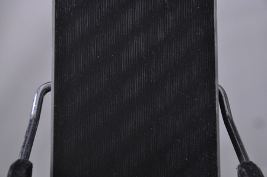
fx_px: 1167
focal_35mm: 158
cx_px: 134
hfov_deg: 13.1
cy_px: 88
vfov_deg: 8.7
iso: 3200
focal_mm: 105
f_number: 9.5
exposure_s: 1/125
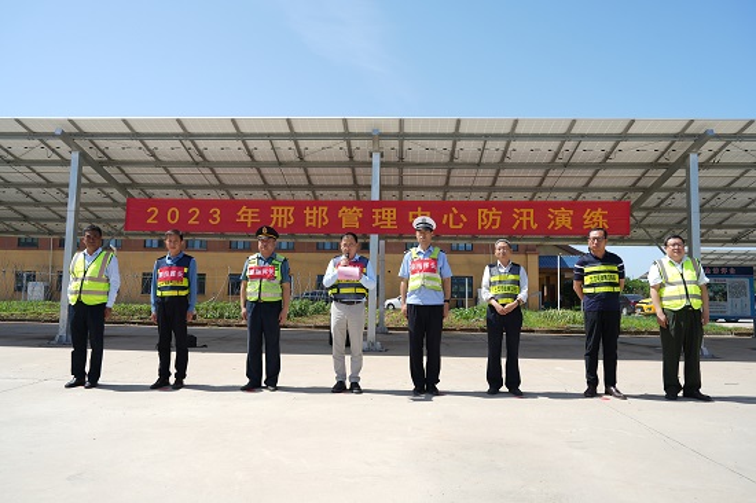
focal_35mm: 24
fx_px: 504
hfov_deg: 73.8
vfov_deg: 53.1
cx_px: 378
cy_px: 252
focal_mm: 24
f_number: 6.3
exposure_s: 1/160
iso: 50
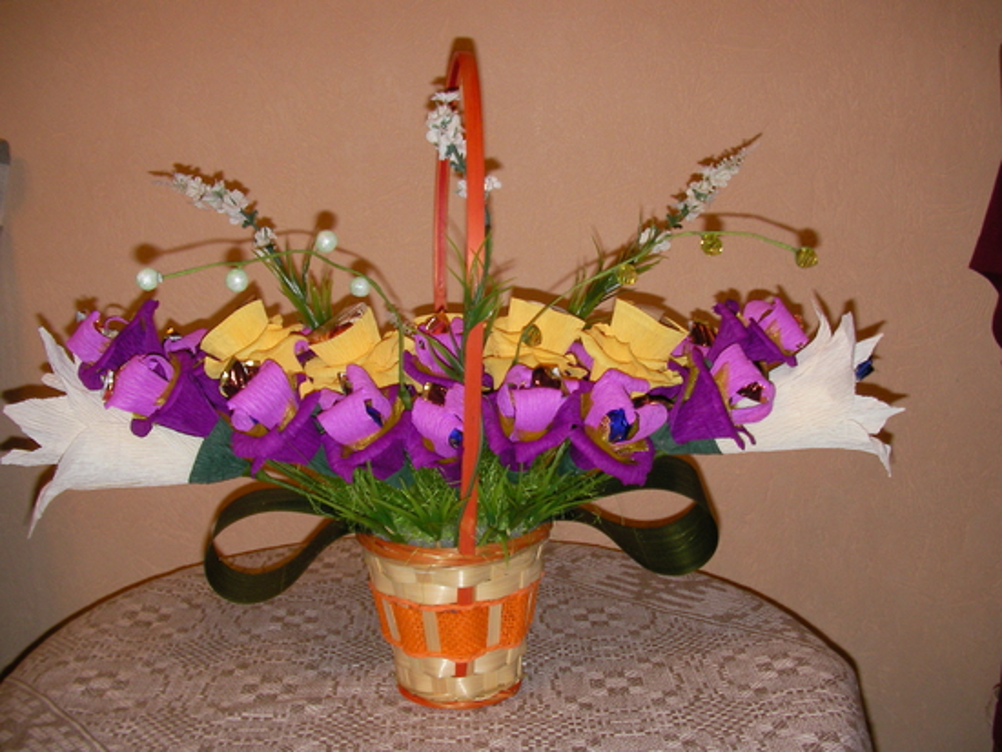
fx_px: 1187
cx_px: 501
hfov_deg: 45.8
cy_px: 376
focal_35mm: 41
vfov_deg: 35.2
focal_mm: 6.3
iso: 100
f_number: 3.5
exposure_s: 1/30
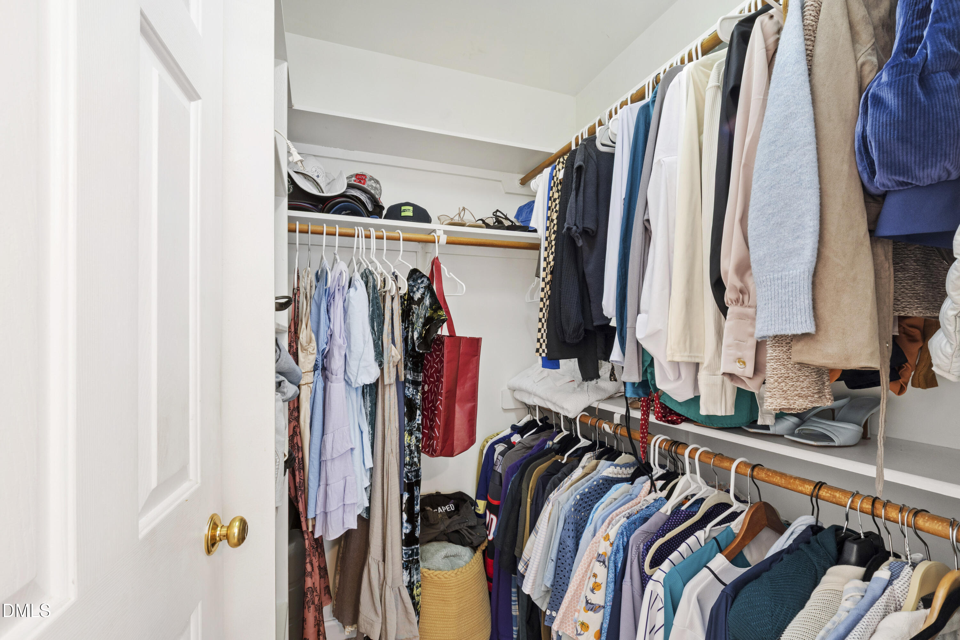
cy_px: 320
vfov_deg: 77.3
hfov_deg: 100.4
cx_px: 480
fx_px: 400
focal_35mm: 15
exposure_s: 1
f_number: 8
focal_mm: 10
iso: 100
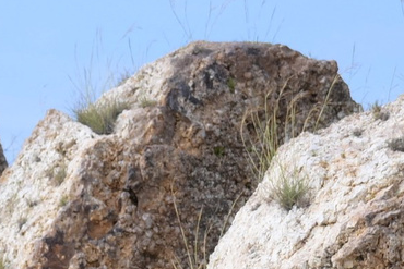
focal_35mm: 235
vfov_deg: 5.8
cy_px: 239
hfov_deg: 8.7
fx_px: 2638
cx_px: -84
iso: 125
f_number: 3.5
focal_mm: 34
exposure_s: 1/1600
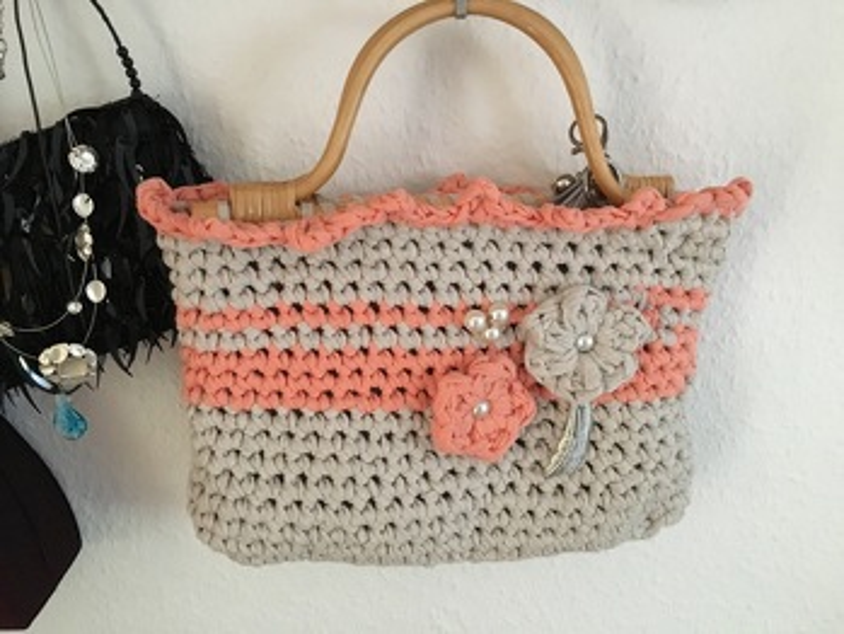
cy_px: 317
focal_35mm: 29
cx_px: 422
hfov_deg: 61.6
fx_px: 707
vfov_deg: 48.3
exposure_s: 1/17
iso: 320
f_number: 2.2
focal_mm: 4.15
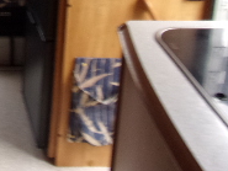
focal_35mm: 83
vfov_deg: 16.1
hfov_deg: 21.1
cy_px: -96
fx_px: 547
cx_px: -80
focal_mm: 4.3
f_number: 3.3
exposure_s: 1/34
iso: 94
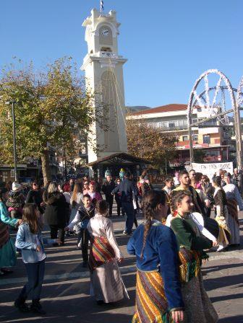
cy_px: 162
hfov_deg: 37.7
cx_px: 122
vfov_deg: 49.0
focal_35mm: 38
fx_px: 356
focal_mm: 8
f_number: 7.6
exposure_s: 1/114
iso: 100
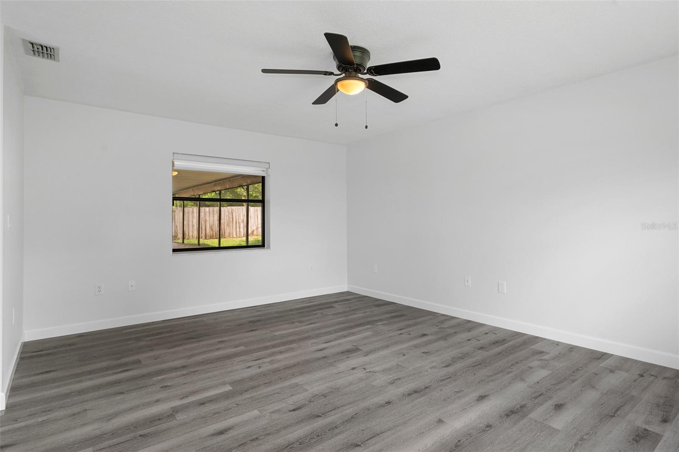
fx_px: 321
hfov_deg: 93.3
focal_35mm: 17
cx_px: 340
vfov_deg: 70.4
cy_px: 226
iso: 320
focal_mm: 17
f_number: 8
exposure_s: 1/2.5
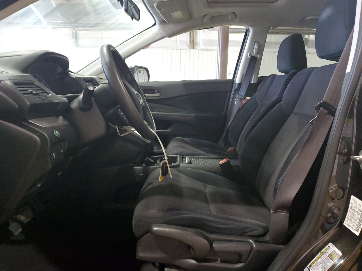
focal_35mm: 26
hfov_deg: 67.3
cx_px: 181
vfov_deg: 53.1
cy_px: 136
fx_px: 272
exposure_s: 1/60.2
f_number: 1.5
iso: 257
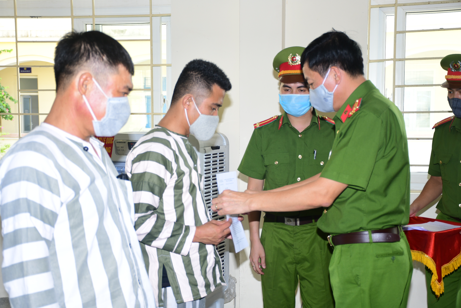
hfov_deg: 35.1
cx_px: 230
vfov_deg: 23.8
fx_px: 730
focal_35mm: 57
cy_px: 154
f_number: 4.2
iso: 320
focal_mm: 38
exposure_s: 1/200
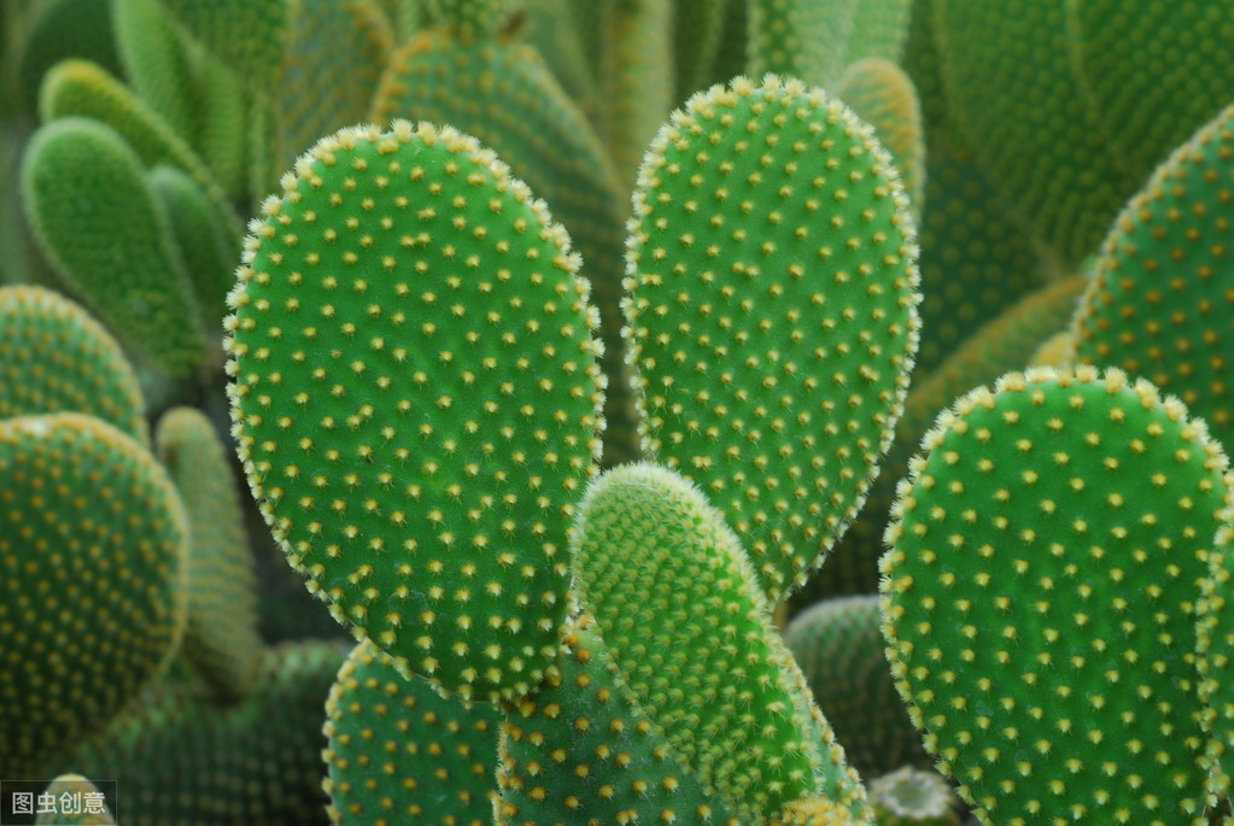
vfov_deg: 15.2
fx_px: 3089
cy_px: 413
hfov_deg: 22.6
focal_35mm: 90
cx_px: 617
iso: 100
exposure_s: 1/25
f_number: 11
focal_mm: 60
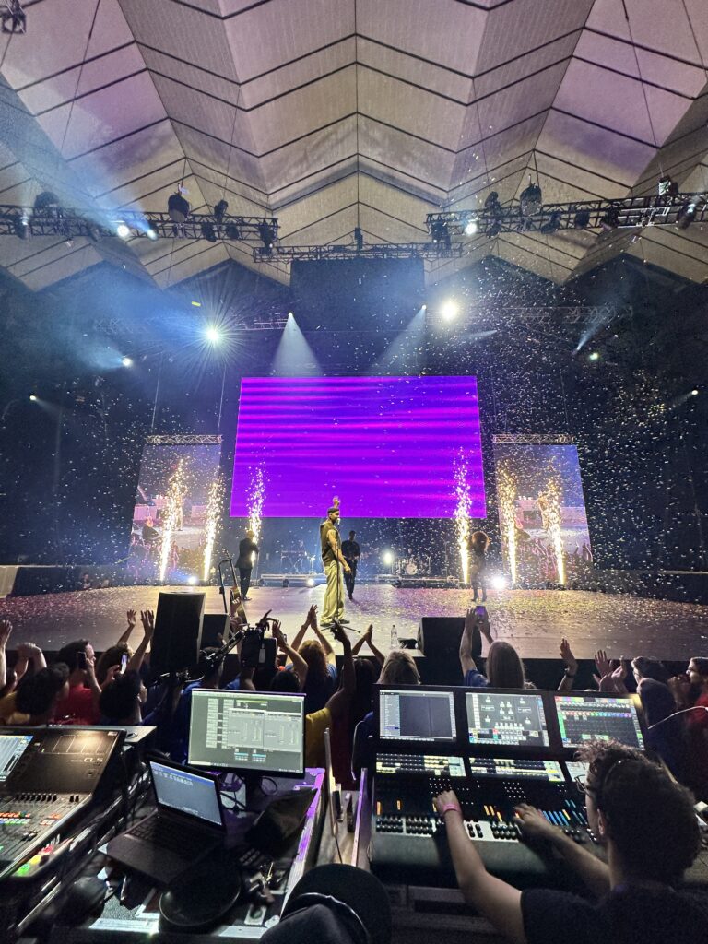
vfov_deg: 102.1
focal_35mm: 14
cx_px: 354
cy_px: 472
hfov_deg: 85.7
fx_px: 382
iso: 125
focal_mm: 2.22
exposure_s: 1/100
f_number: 2.2
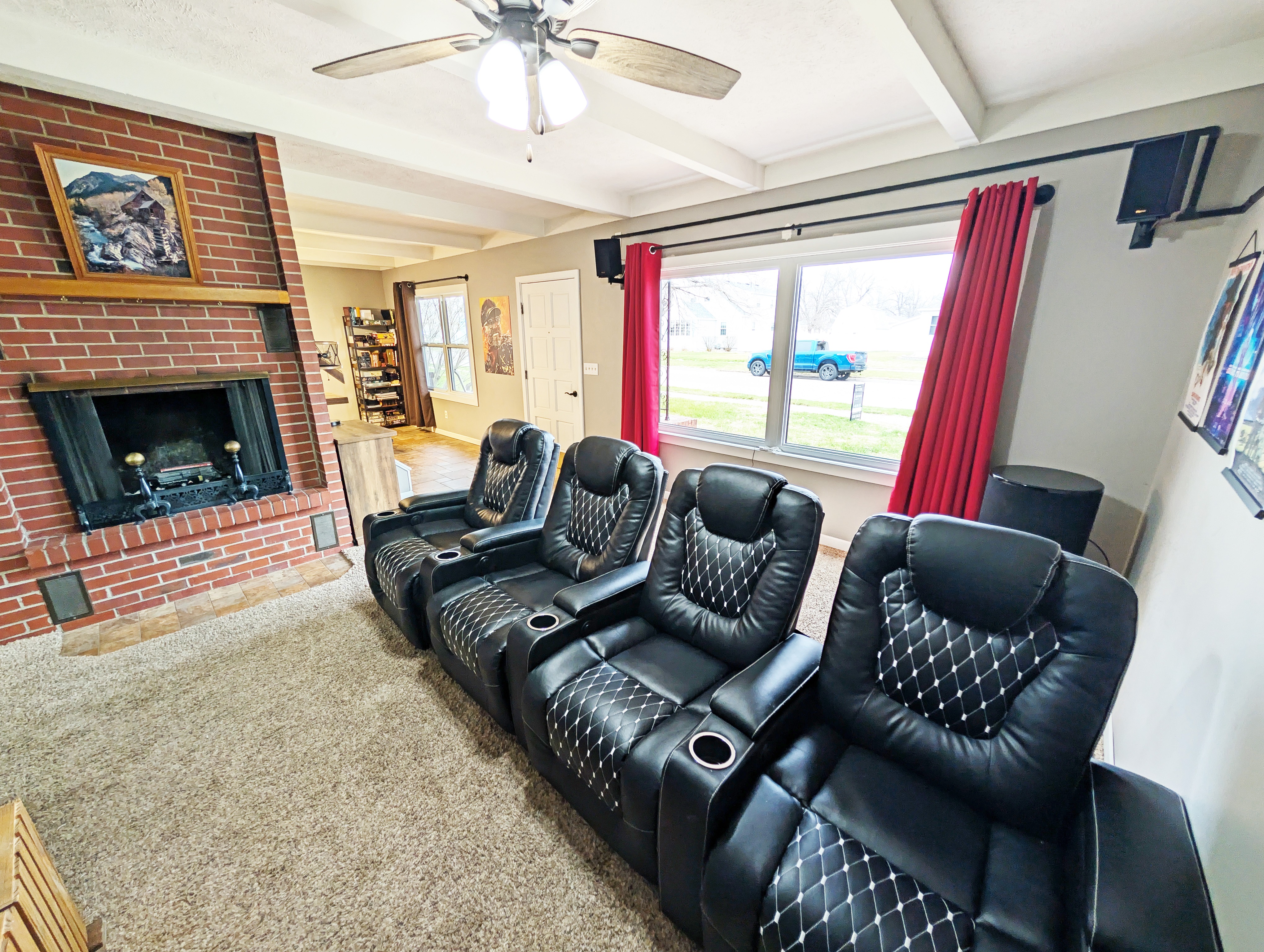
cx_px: 632
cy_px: 476
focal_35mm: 12
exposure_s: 1/120
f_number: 1.7
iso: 72
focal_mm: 2.02
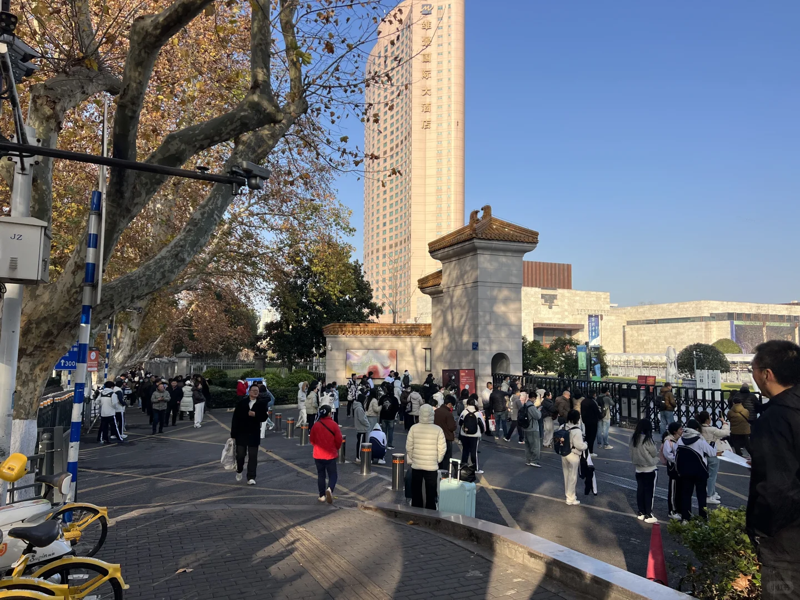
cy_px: 300
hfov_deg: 67.3
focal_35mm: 26
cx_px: 400
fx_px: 601
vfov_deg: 53.1
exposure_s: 1/2632
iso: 50
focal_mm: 5.7
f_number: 1.5
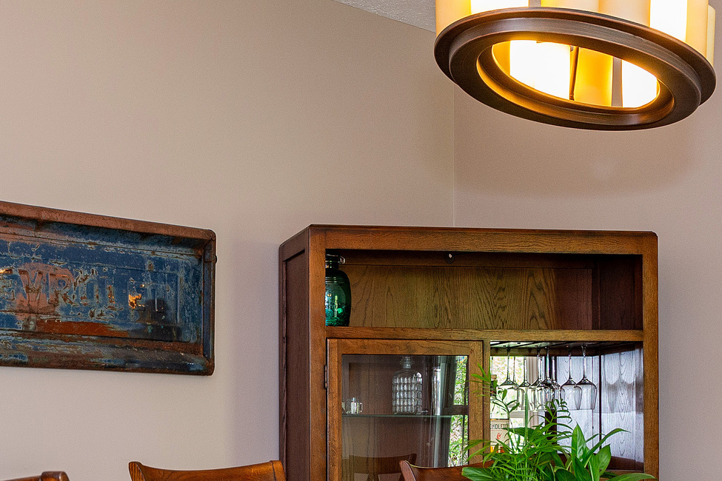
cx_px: 153
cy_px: 432
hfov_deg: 31.1
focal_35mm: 63
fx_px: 1263
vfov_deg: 21.1
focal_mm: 20
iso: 320
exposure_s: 1/8
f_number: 6.3
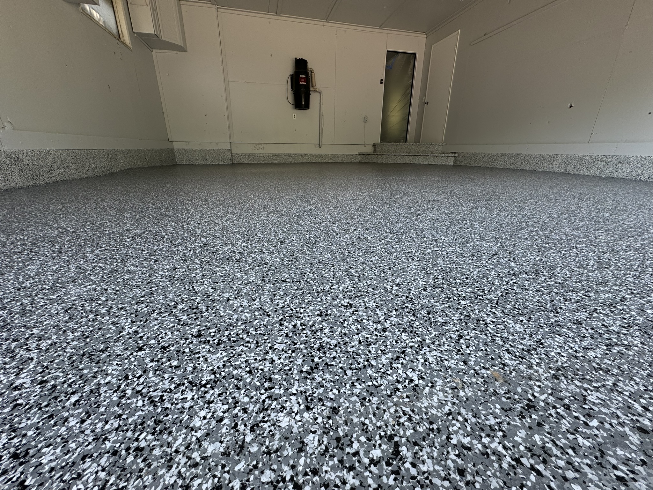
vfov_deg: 85.7
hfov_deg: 102.1
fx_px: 264
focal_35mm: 14
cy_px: 245
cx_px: 326
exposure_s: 1/170
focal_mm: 2.22
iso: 40
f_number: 2.2
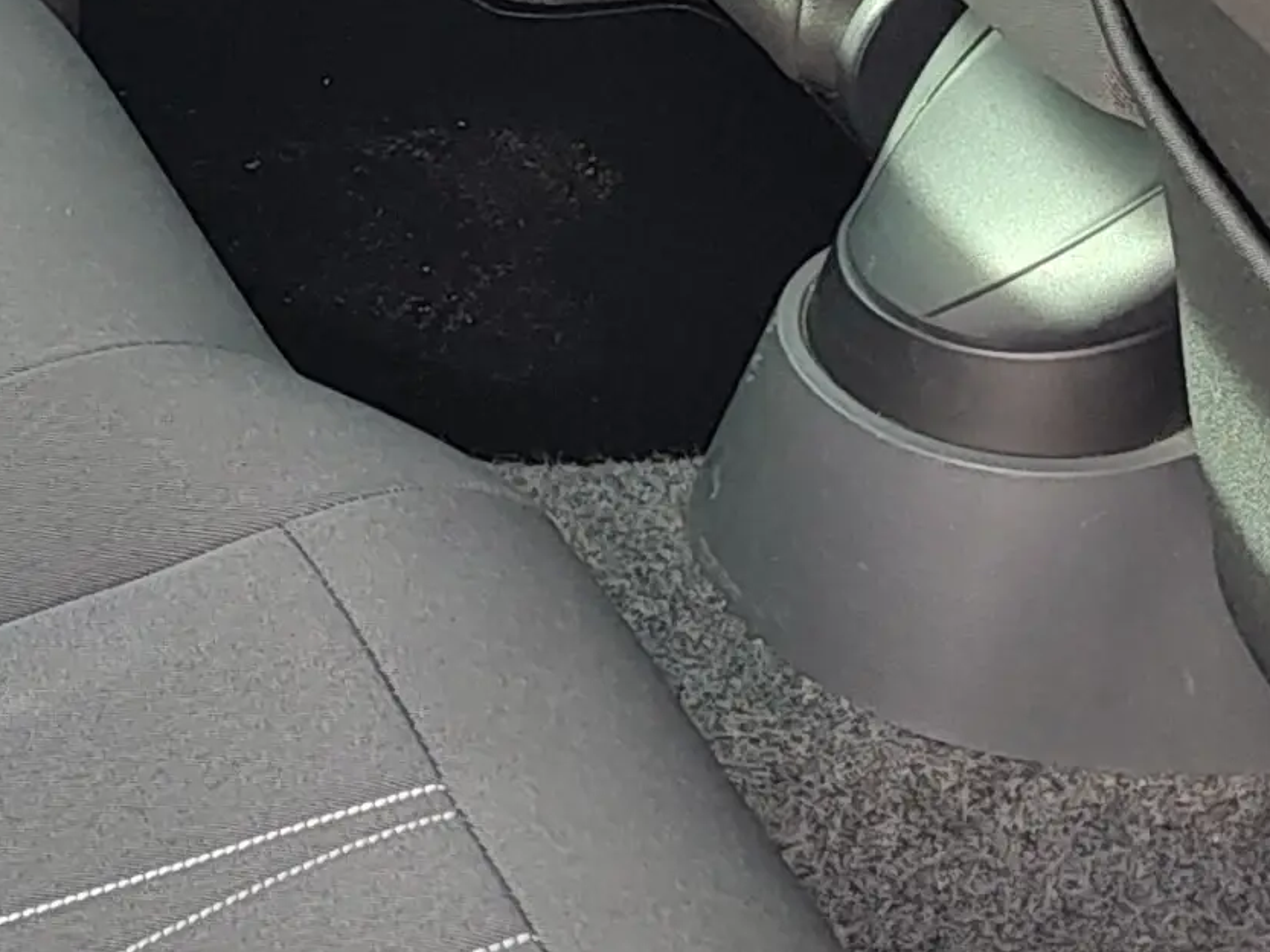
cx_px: -863
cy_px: 29
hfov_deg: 16.2
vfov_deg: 13.8
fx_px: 3890
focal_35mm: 106
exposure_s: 1/100
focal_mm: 5.56
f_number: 1.8
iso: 166
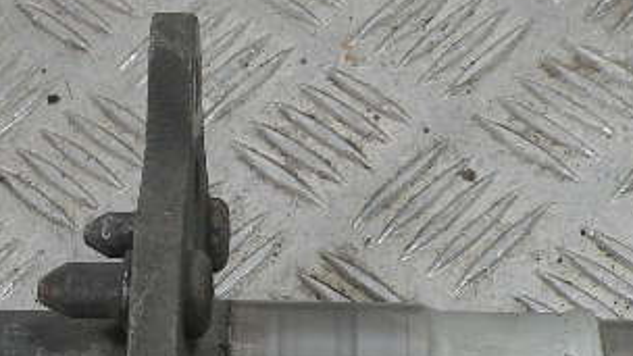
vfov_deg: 12.0
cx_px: 331
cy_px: 416
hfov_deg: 21.6
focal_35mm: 99
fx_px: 1662
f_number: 3.5
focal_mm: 4.7
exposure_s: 1/70.7
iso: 64
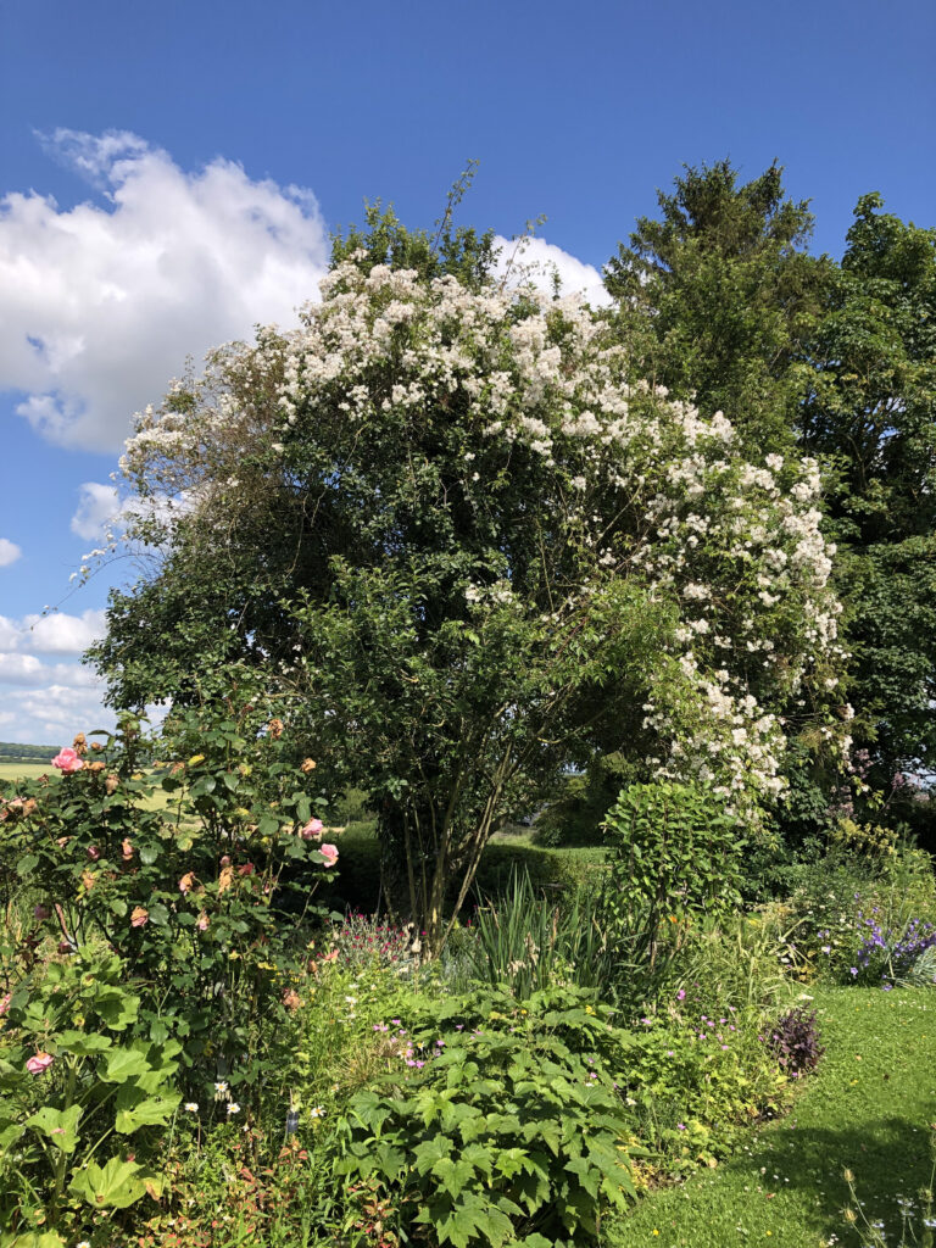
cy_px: 624
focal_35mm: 28
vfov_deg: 63.4
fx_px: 1009
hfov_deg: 49.7
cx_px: 468
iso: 20
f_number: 1.8
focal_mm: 3.99
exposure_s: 1/1200
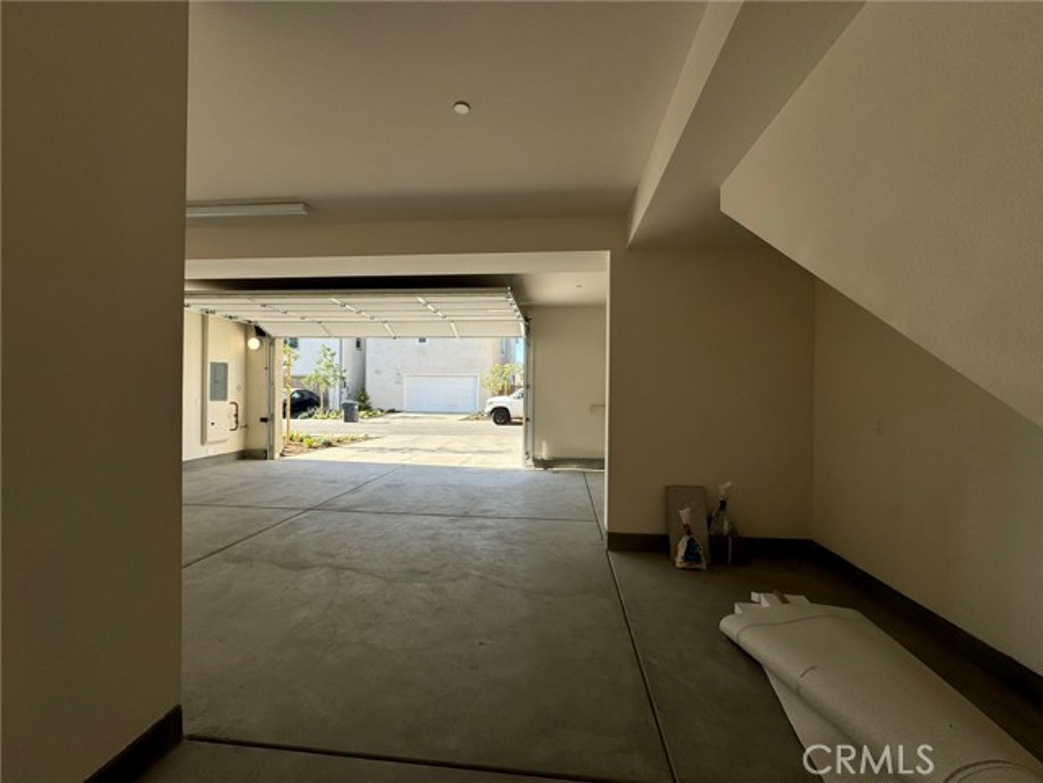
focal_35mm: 14
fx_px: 422
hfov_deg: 102.1
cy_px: 392
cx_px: 522
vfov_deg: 85.7
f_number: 2.2
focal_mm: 2.22
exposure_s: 1/361
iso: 40
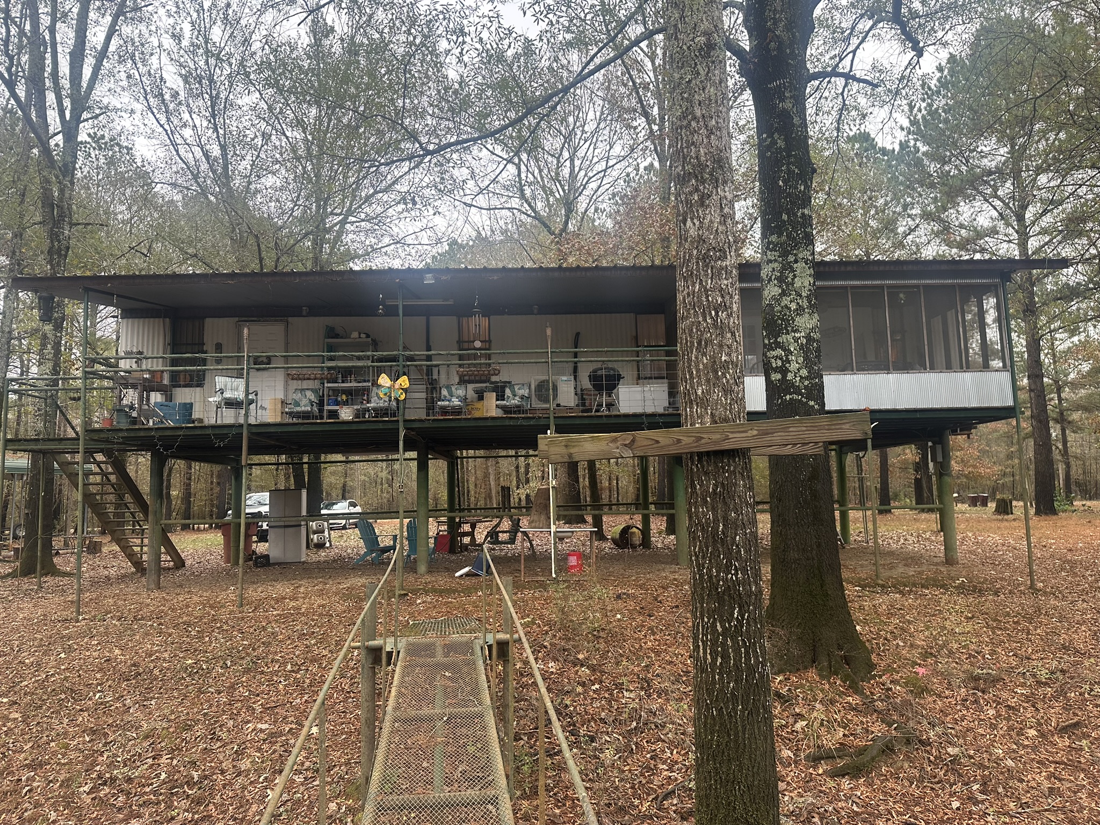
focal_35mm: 24
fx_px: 763
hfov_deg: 71.6
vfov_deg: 56.8
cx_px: 550
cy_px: 412
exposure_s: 1/171
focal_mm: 6.86
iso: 100
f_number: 1.78
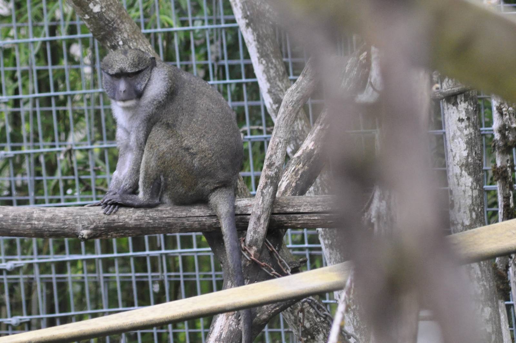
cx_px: 258
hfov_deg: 7.1
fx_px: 4187
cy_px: 172
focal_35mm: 292
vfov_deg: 4.7
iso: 1400
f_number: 4.8
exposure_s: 1/500
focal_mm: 195
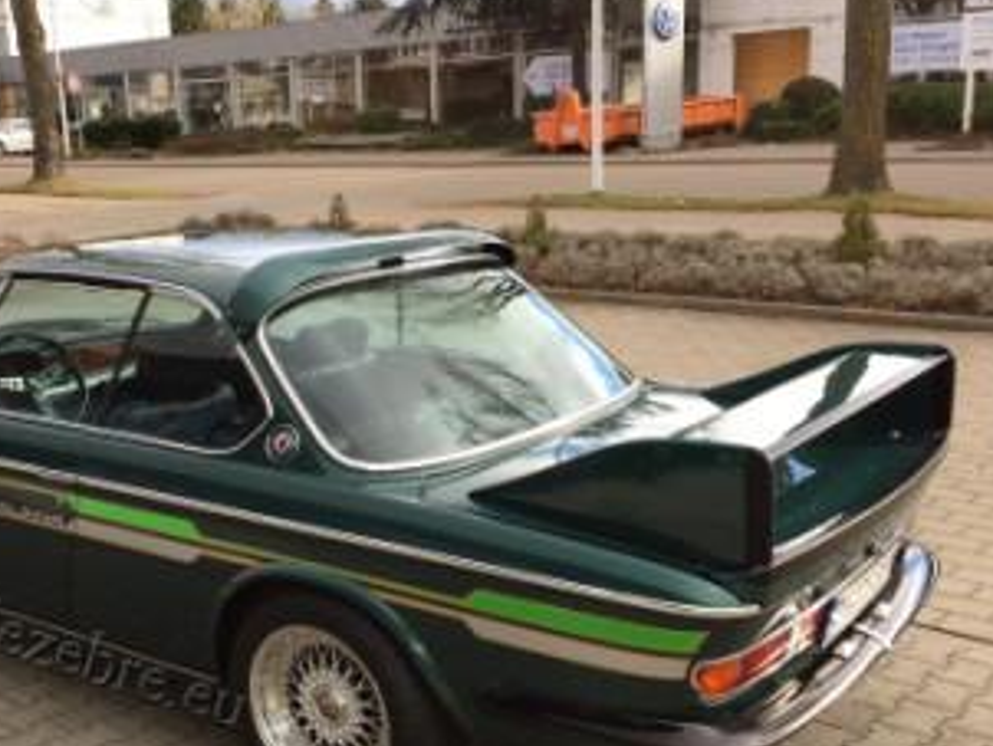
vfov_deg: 33.6
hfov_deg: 43.1
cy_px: 424
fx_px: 1234
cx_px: 316
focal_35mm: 43
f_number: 2.2
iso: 32
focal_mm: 4.15
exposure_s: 1/471
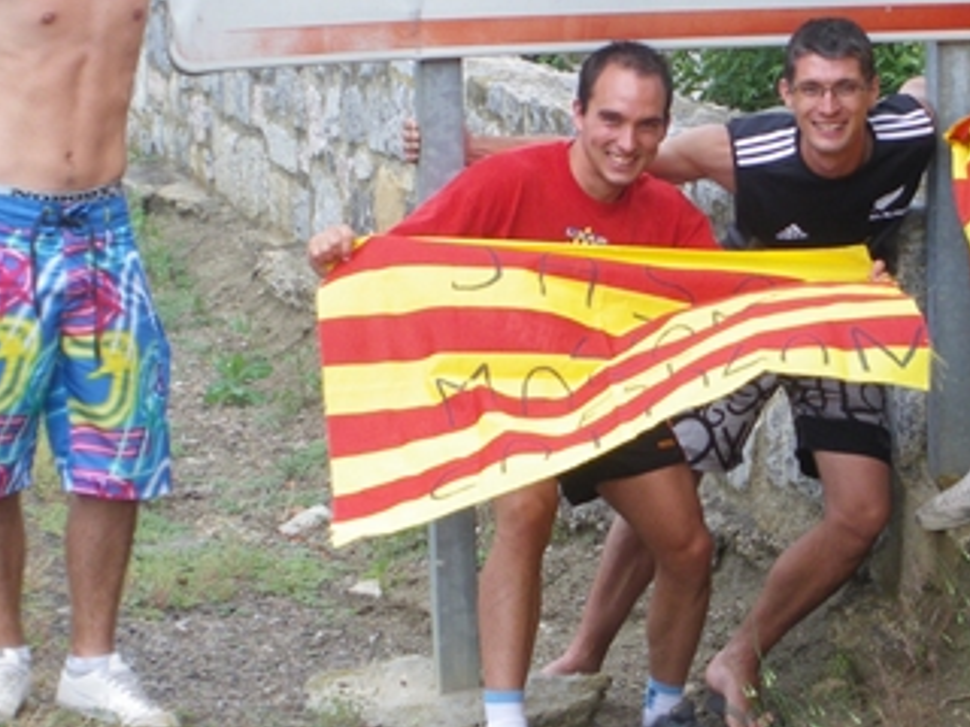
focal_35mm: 84
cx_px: 418
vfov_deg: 17.4
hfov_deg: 23.3
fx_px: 2354
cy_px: 142
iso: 64
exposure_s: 1/200
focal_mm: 7.5
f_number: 4
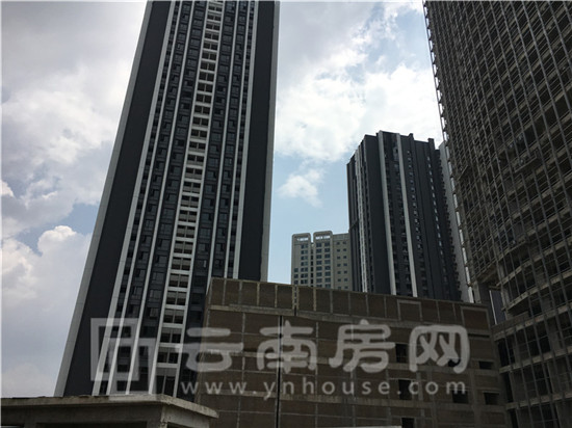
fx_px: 479
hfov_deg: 61.7
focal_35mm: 29
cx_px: 286
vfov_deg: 48.2
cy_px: 214
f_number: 2.2
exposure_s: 1/3663
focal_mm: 4.15
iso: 25
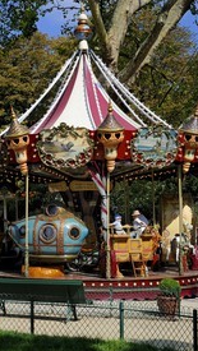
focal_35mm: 56
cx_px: 15
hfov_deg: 21.0
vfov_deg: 37.2
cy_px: 175
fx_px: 522
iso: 200
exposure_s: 1/250
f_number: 10
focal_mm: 35
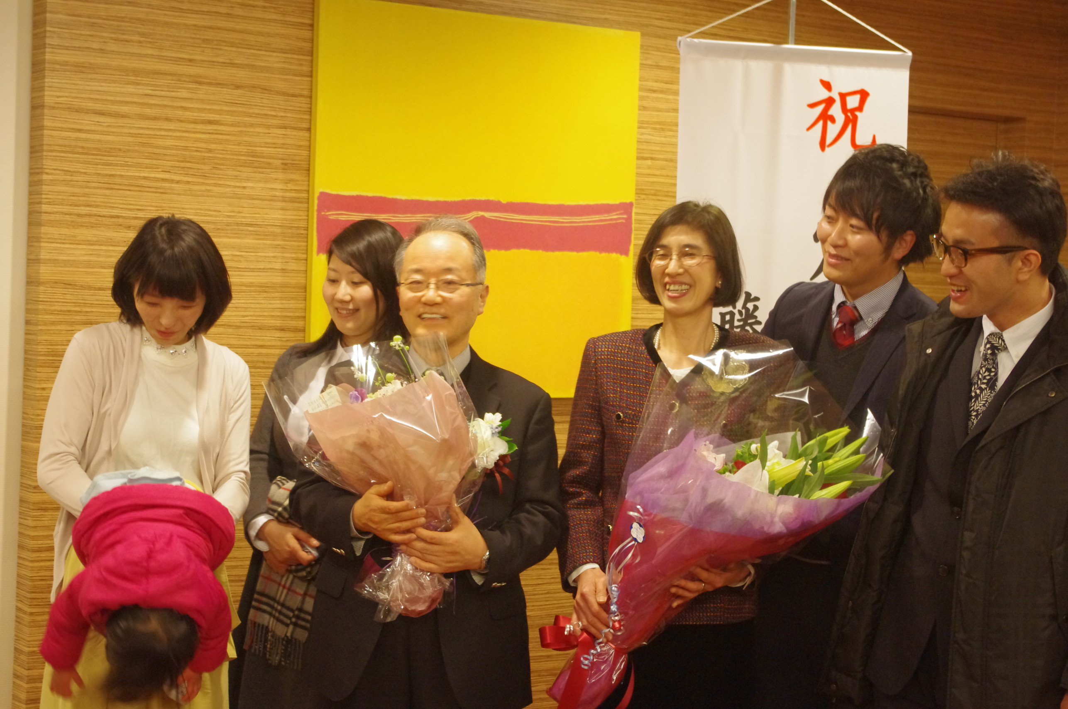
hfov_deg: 28.1
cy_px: 354
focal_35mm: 72
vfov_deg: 18.9
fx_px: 2133
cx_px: 534
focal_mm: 47.5
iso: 2000
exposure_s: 1/20
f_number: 5.6
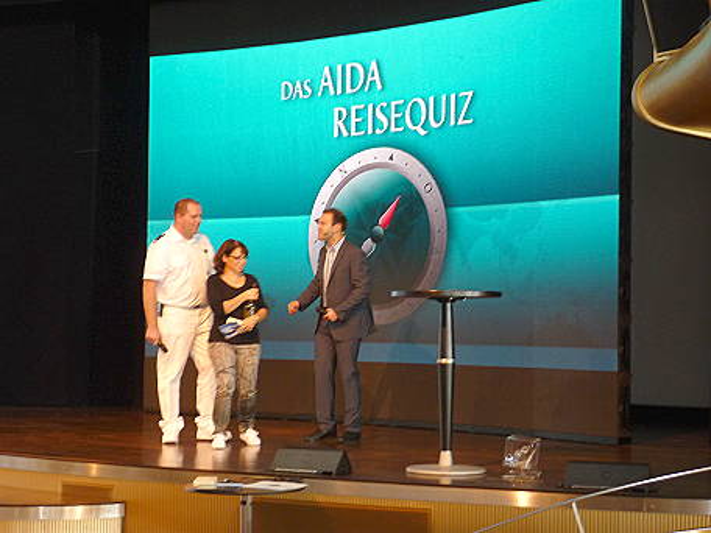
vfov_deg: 21.9
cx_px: 356
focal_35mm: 67
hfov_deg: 29.0
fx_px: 1376
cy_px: 266
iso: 200
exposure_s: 1/50
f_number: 3.9
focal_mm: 11.1
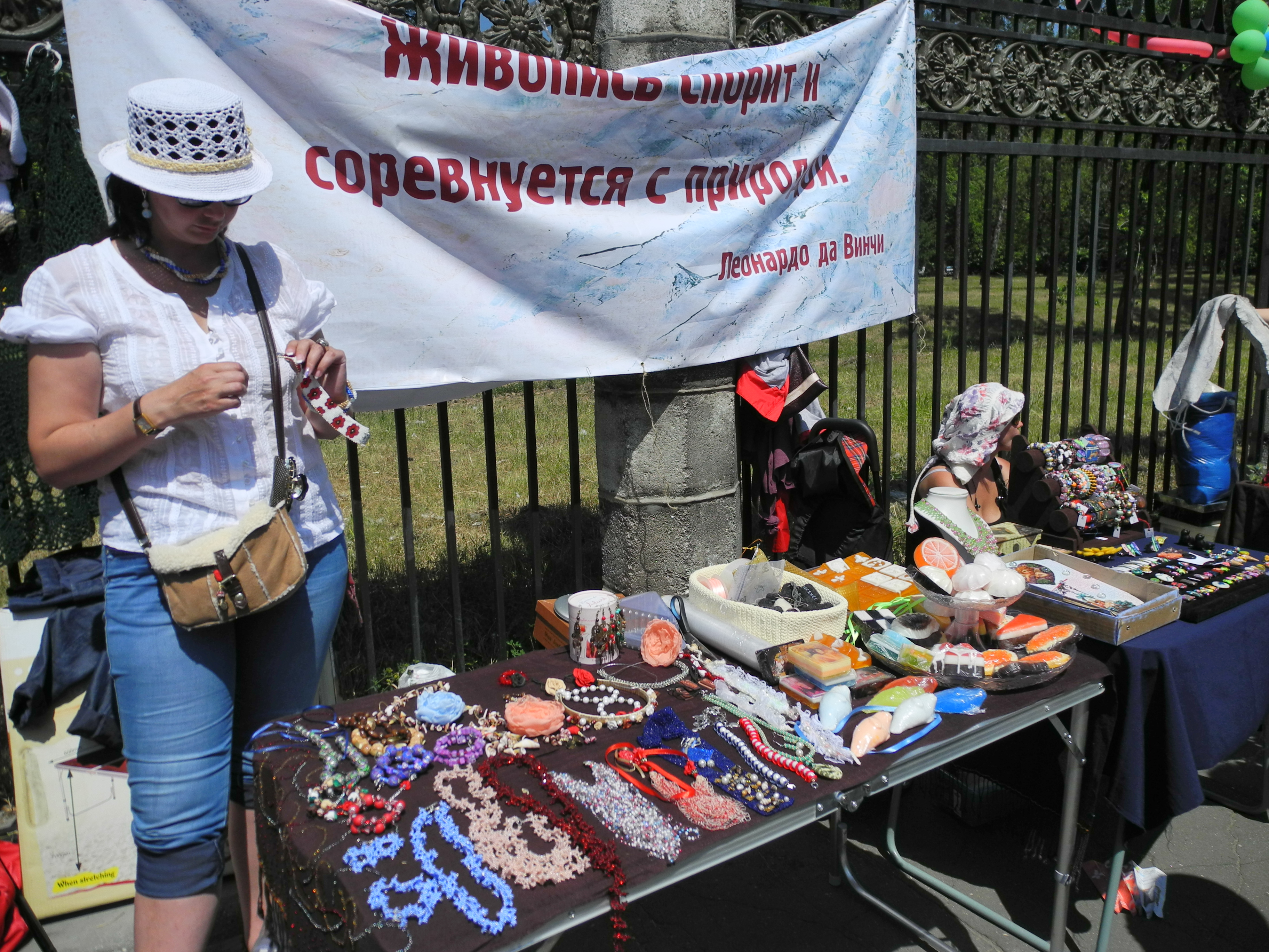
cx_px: 634
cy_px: 476
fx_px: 1026
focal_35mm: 28
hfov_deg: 63.4
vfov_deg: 49.7
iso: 100
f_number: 2.8
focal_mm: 6
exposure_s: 1/498
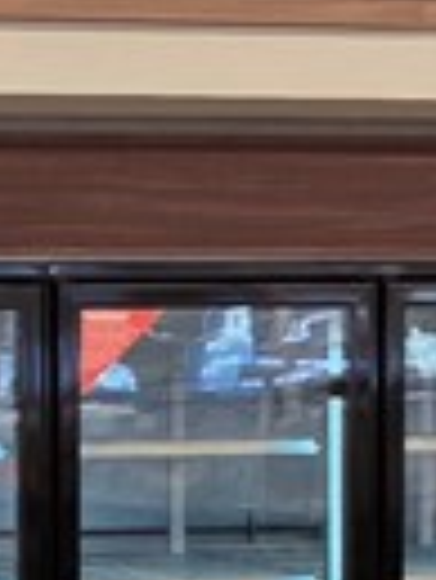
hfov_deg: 13.4
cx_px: -265
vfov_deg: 18.6
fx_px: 1727
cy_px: 562
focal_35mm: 103
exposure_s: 1/120
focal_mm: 2.2
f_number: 1.9
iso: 125
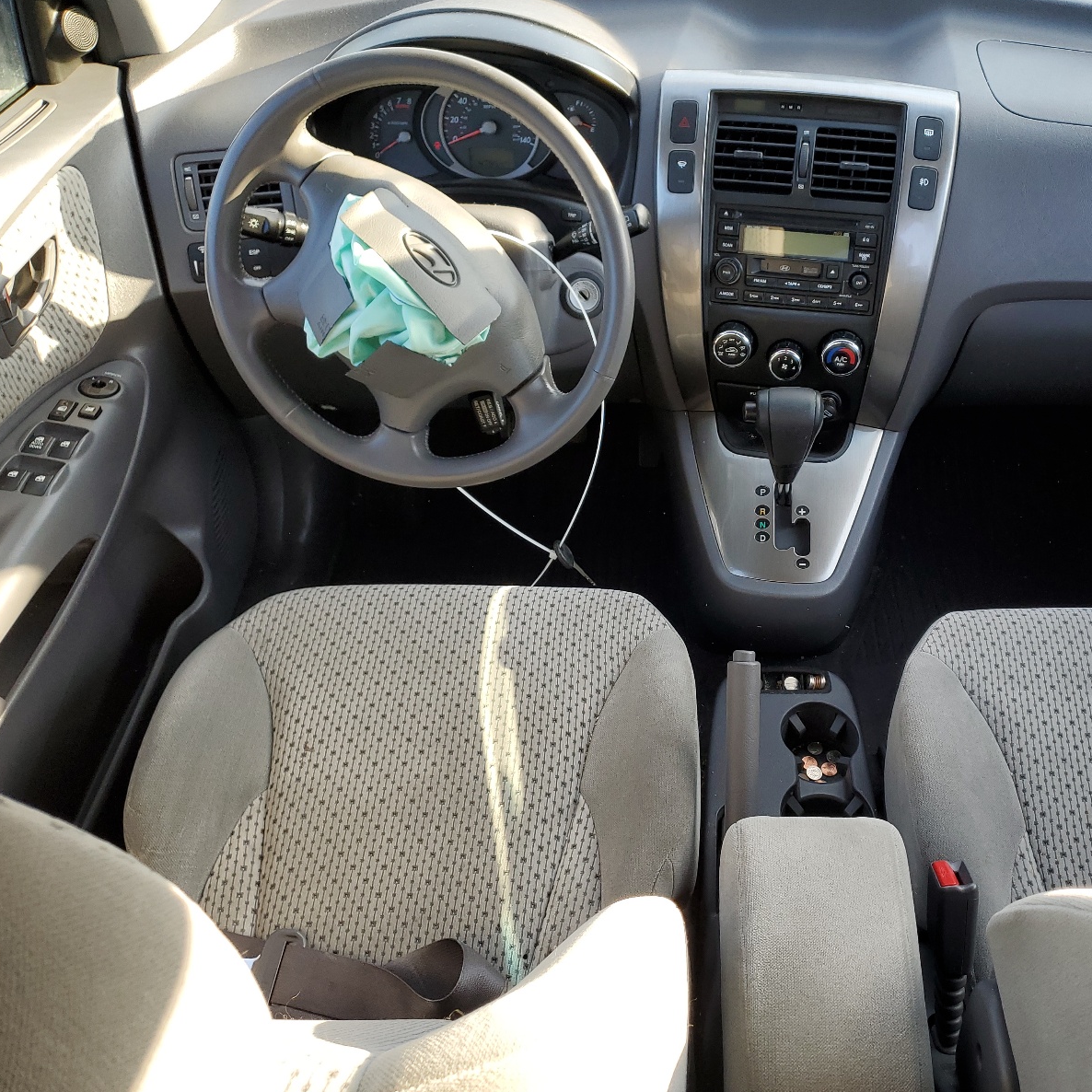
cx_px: 703
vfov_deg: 52.5
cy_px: 545
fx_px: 1106
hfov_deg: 51.8
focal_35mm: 31
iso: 50
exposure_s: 1/182
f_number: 1.5
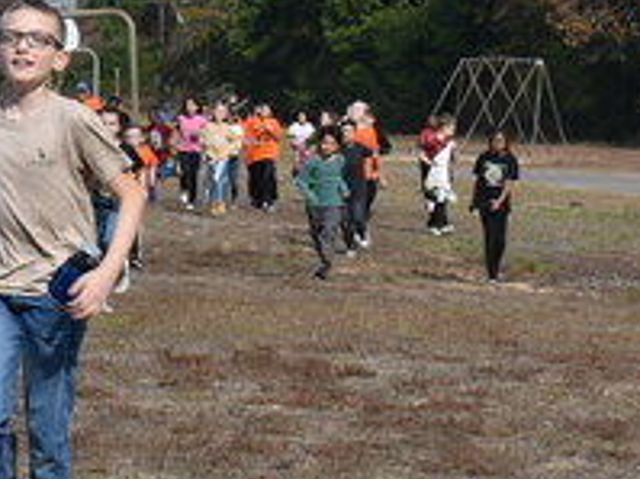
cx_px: -598
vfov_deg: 8.8
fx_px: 3103
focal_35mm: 168
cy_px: 383
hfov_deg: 10.8
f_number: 7.1
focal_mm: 29
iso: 100
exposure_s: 1/400
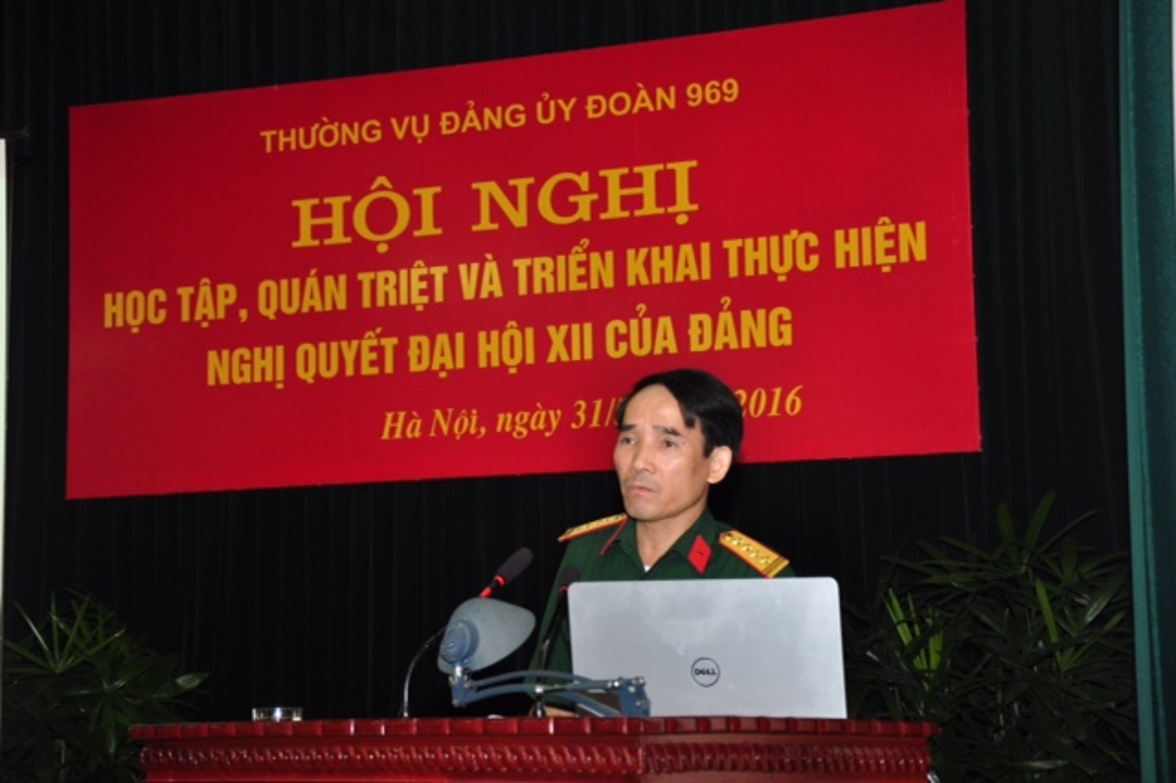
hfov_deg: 29.9
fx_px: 2204
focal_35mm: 68
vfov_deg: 20.1
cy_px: 392
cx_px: 588
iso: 640
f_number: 5.6
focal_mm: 45
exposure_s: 1/60
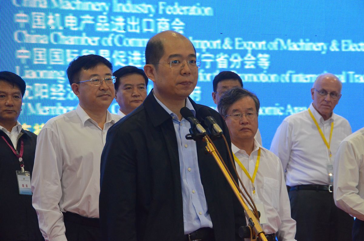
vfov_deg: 9.6
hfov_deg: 14.4
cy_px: 120
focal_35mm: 142
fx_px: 1438
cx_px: 182
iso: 3200
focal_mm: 95
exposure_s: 1/60
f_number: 9
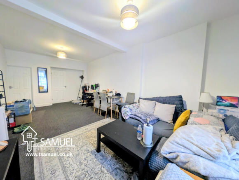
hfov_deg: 110.4
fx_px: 83
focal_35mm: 12
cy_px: 90
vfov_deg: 94.7
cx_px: 120
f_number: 1.95
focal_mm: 2.23
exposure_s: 1/15.6
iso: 67
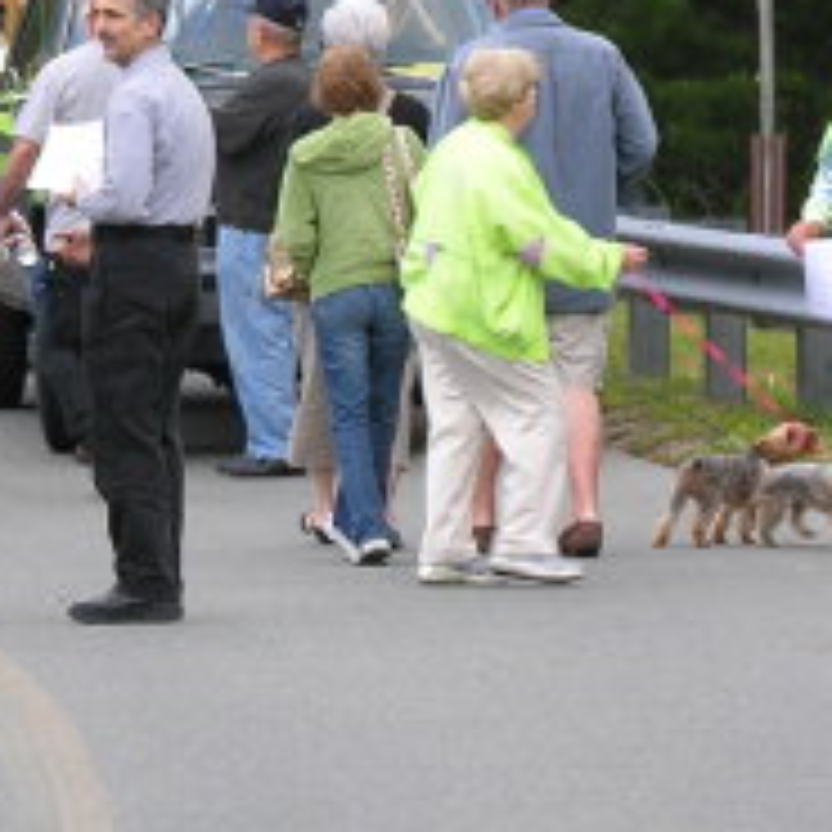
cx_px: -679
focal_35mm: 533
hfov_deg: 3.3
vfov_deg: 3.3
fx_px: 14494
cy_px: 18
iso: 50
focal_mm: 32.4
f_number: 4.3
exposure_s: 1/86
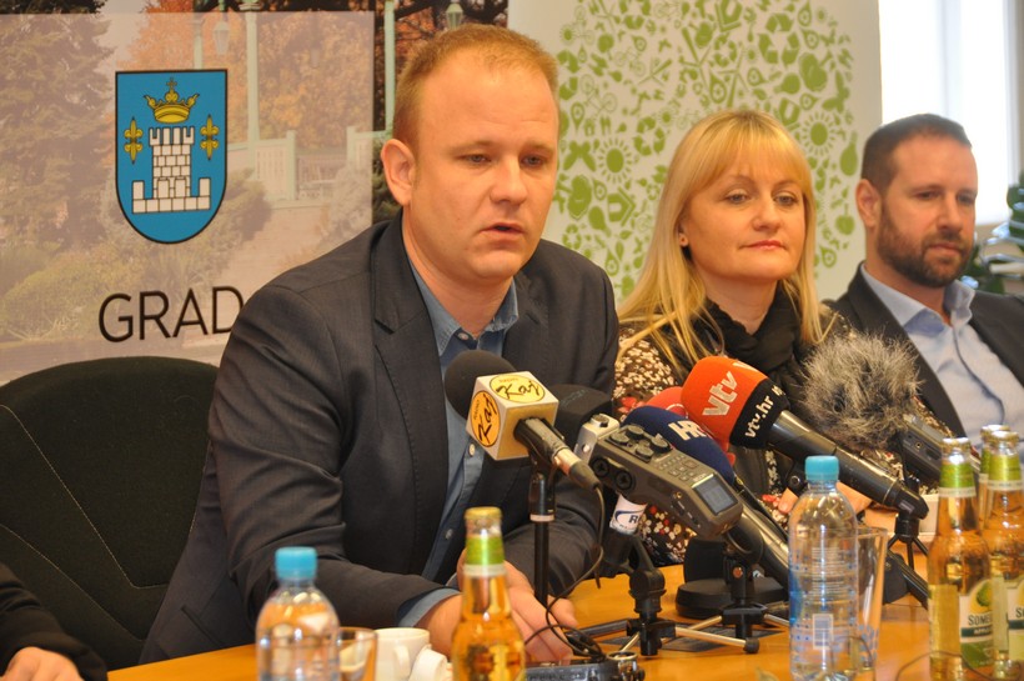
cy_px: 340
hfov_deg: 17.1
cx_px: 512
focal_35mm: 120
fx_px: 3410
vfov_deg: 11.4
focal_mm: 80
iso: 800
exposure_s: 1/80
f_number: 5
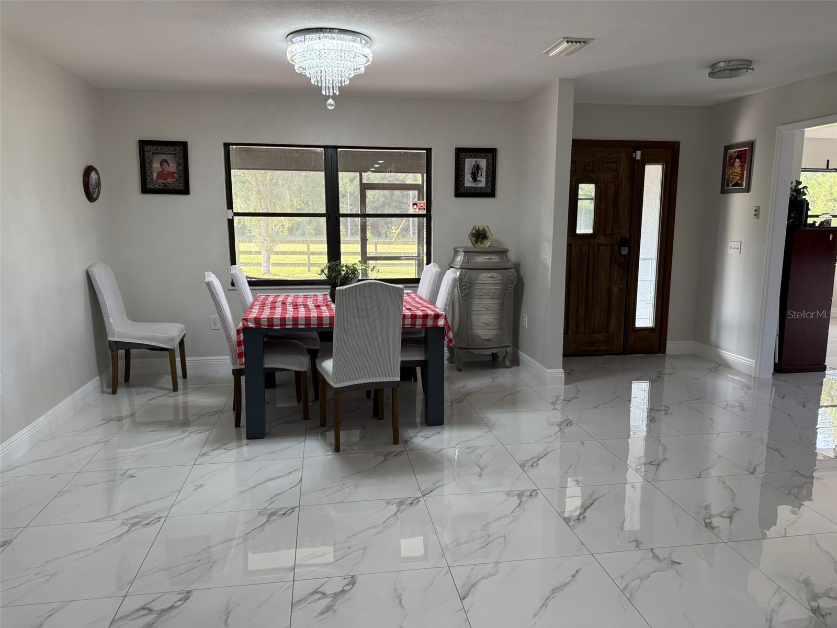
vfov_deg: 56.8
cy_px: 314
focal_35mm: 24
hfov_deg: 71.6
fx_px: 580
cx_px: 418
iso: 160
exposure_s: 1/120
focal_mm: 6.76
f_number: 1.78
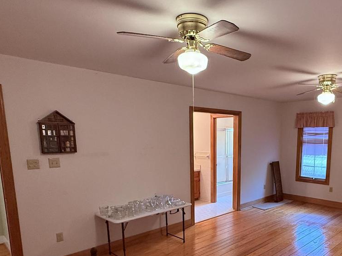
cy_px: 180
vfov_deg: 50.0
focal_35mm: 27
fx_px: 267
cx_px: 225
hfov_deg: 63.8
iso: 500
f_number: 2.2
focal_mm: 2.22
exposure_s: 1/60
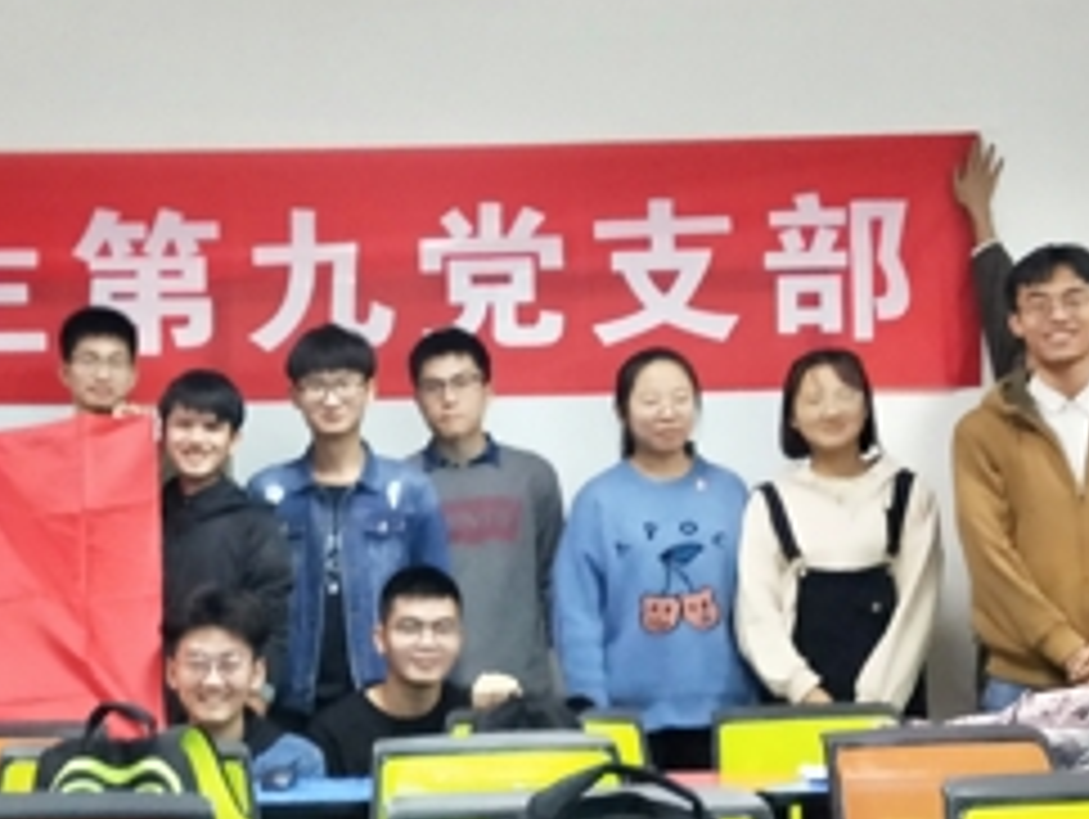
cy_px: 616
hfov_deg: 33.3
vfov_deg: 25.4
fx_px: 1795
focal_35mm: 57
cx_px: 315
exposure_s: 1/20
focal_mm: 3.99
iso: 526
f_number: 1.7
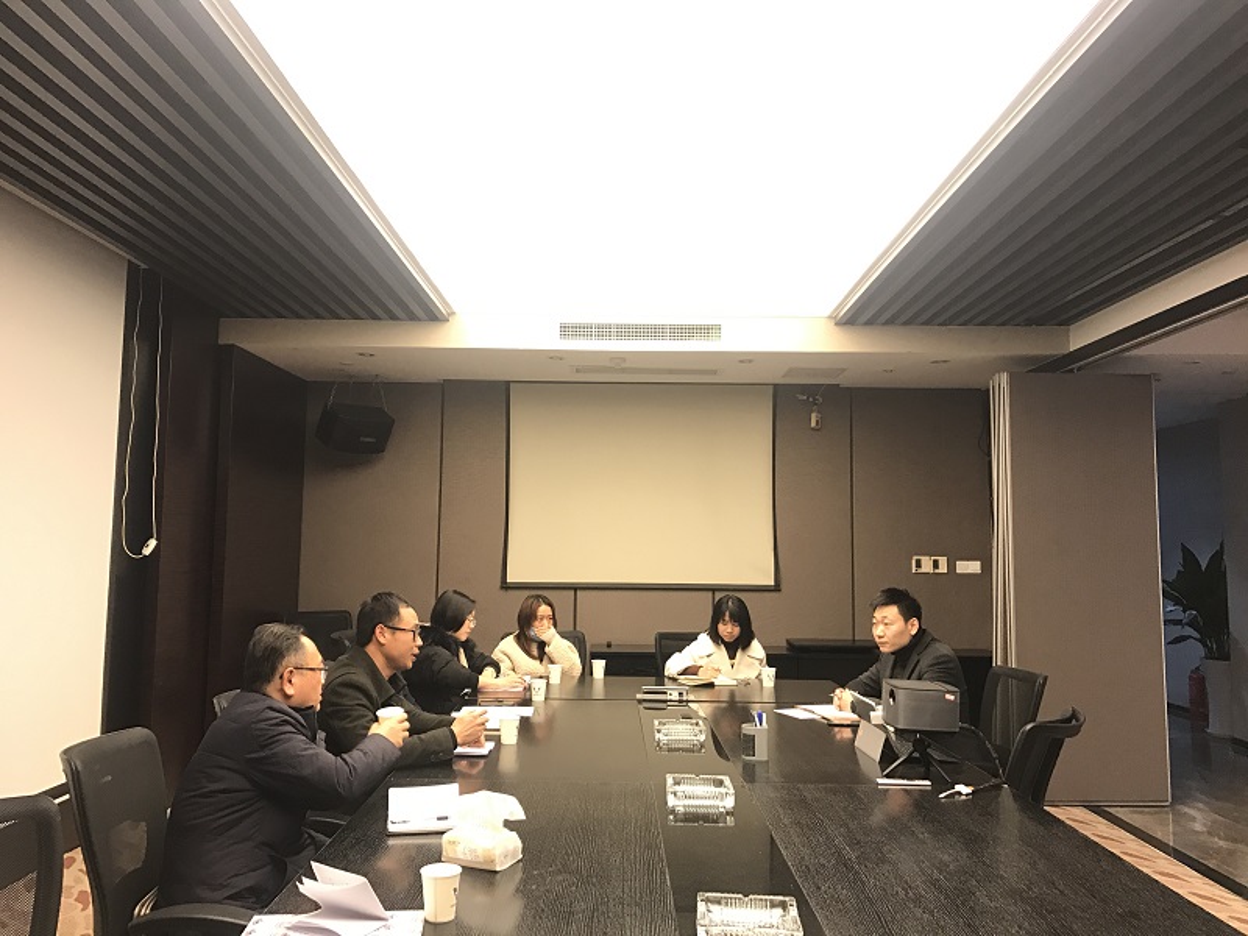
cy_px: 468
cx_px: 624
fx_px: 1009
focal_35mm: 28
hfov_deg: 63.4
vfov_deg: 49.7
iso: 32
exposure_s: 1/25
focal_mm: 3.99
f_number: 1.8
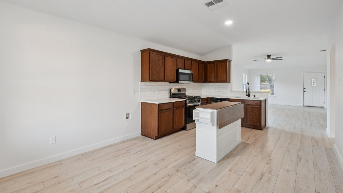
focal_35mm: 16
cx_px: 169
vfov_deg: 66.6
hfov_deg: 99.4
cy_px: 80
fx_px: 146
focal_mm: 10
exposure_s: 1/15
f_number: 8
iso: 400
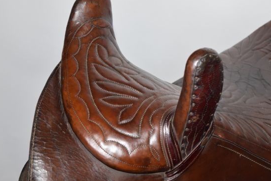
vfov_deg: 14.2
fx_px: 727
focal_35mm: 97
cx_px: 138
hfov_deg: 21.1
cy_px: 87
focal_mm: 55
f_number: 5.6
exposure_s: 1/125
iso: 800
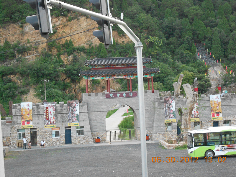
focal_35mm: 76
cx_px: 118
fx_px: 518
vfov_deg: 19.4
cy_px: 88
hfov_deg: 25.7
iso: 320
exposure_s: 1/60
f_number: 5.8
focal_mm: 13.5
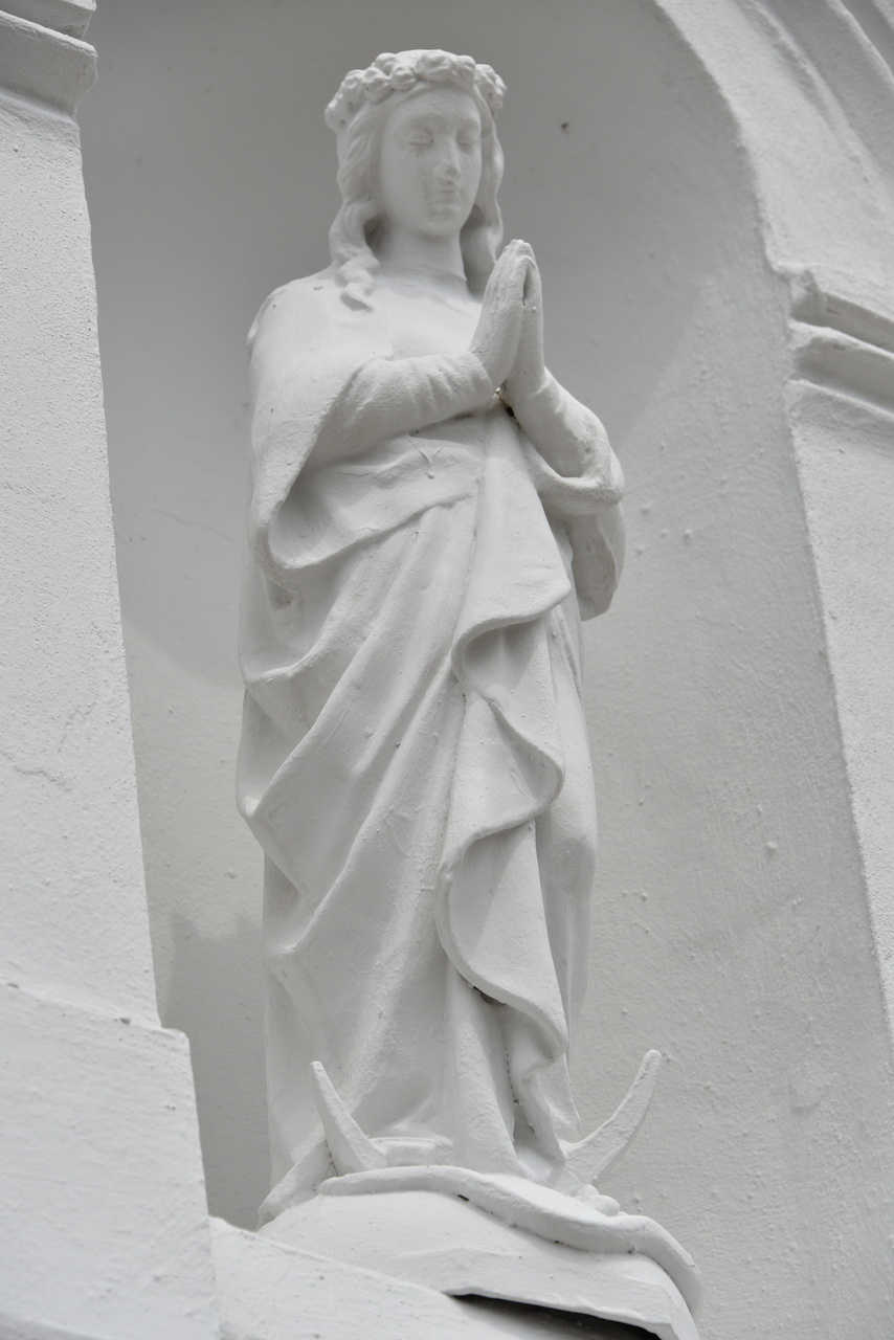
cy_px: 670
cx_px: 447
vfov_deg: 12.8
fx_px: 5956
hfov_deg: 8.6
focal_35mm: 160
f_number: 9
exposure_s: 1/320
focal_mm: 160
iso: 100
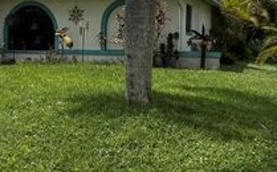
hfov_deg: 33.2
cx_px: 93
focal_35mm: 61
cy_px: 51
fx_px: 460
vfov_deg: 21.1
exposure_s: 1/9091
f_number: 1.78
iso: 80
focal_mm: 6.76
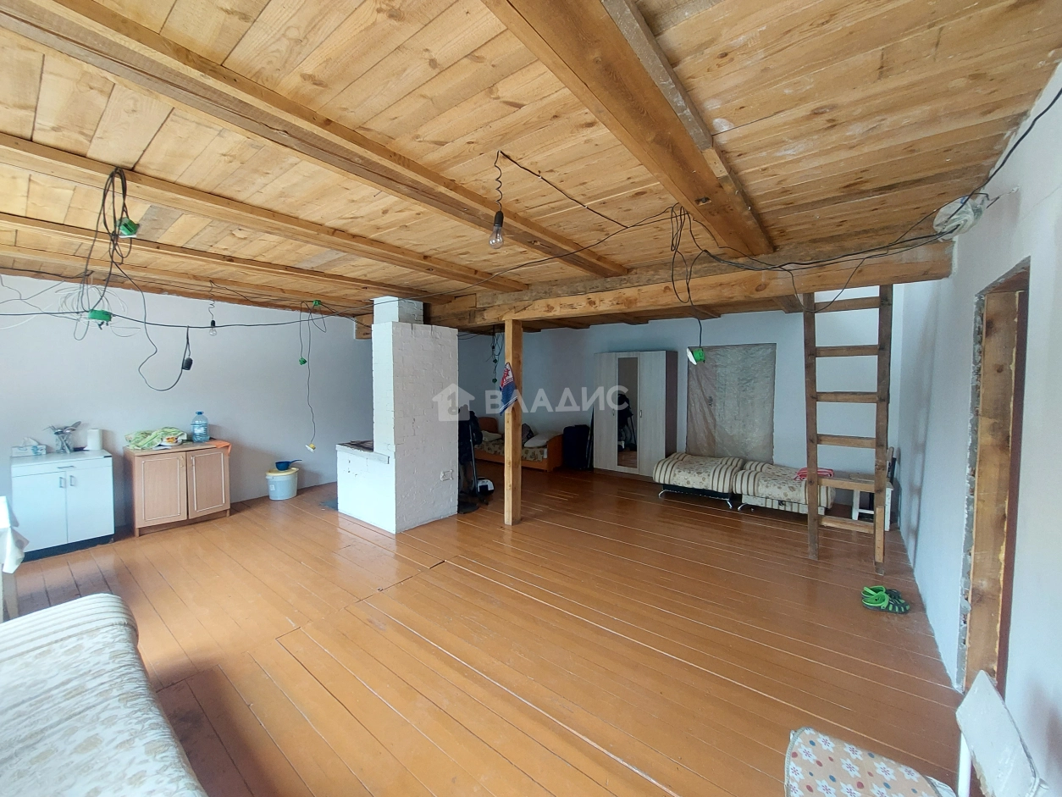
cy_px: 398
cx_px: 531
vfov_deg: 89.9
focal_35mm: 13
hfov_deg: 106.2
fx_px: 399
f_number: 2.2
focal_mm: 1.74
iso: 160
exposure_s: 1/50
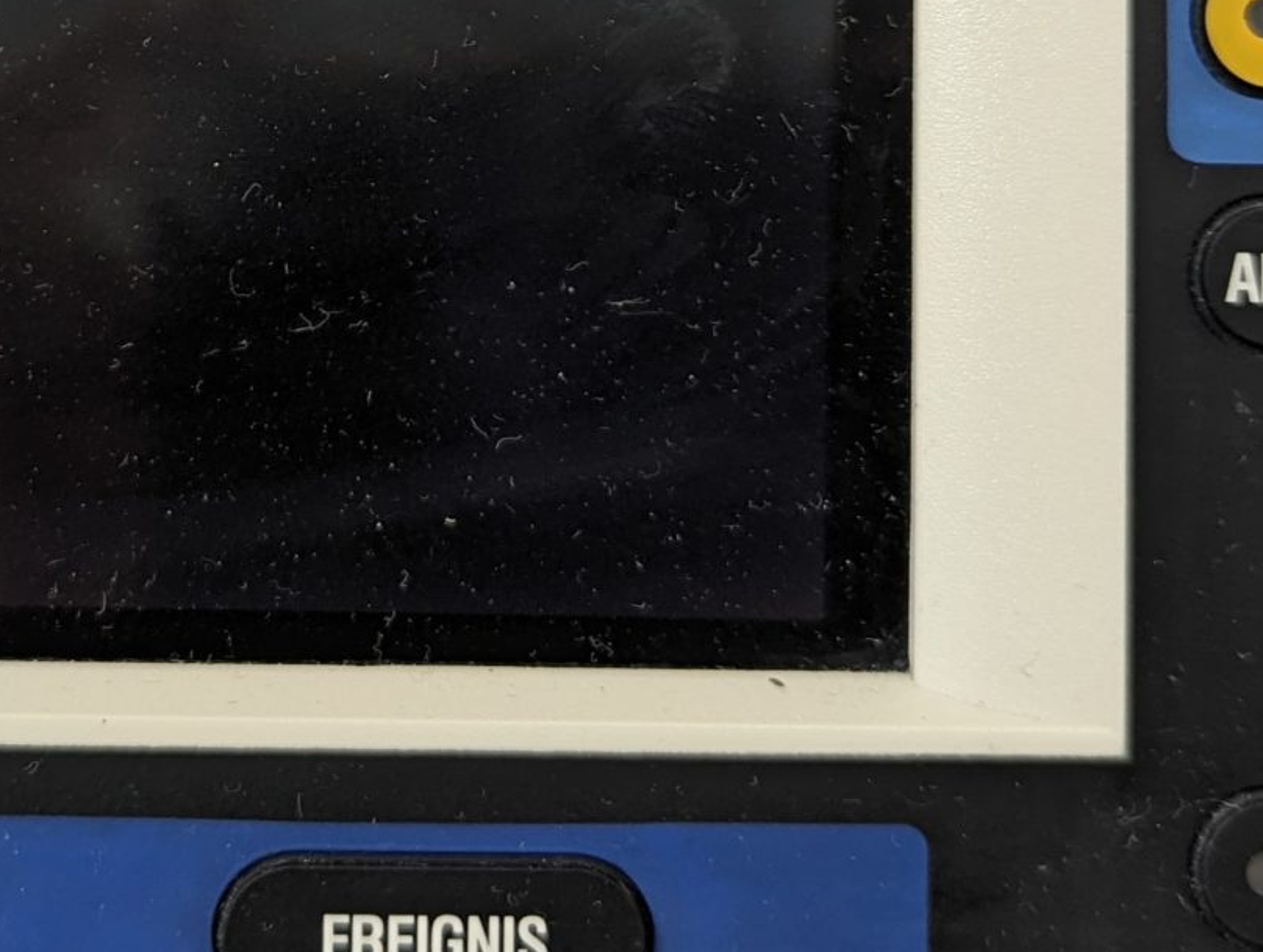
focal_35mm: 76
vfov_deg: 18.8
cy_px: -58
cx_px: 366
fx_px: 2778
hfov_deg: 25.4
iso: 133
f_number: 1.85
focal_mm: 6.81
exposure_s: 1/25
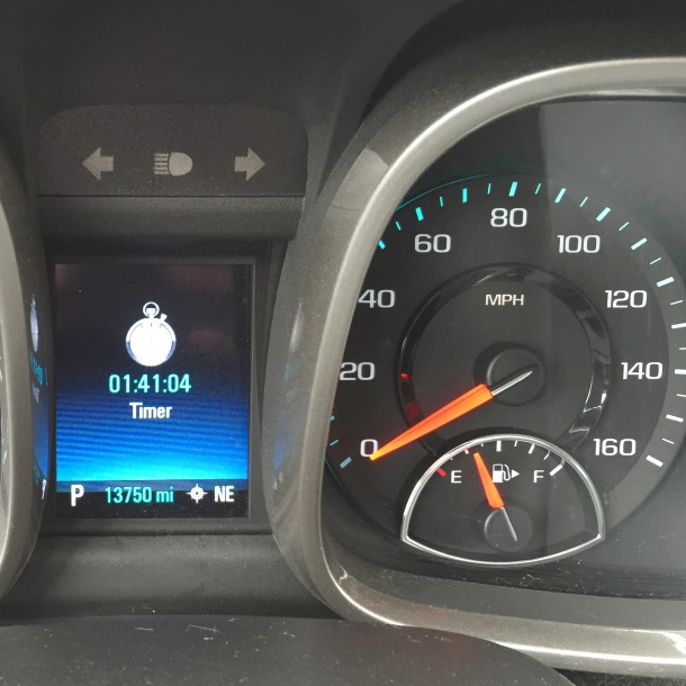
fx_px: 964
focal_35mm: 43
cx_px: 129
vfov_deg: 39.2
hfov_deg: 37.6
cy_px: 344
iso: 80
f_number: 2.2
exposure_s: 1/30
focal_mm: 4.15
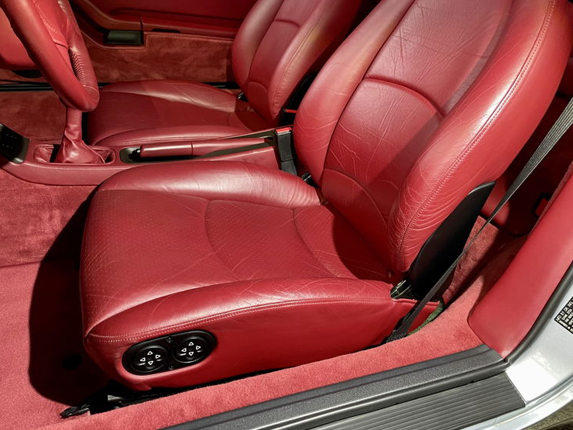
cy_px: 213
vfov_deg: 51.4
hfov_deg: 65.3
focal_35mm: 27
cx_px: 289
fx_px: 447
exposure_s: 1/50
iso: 320
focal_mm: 4.2
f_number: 1.6
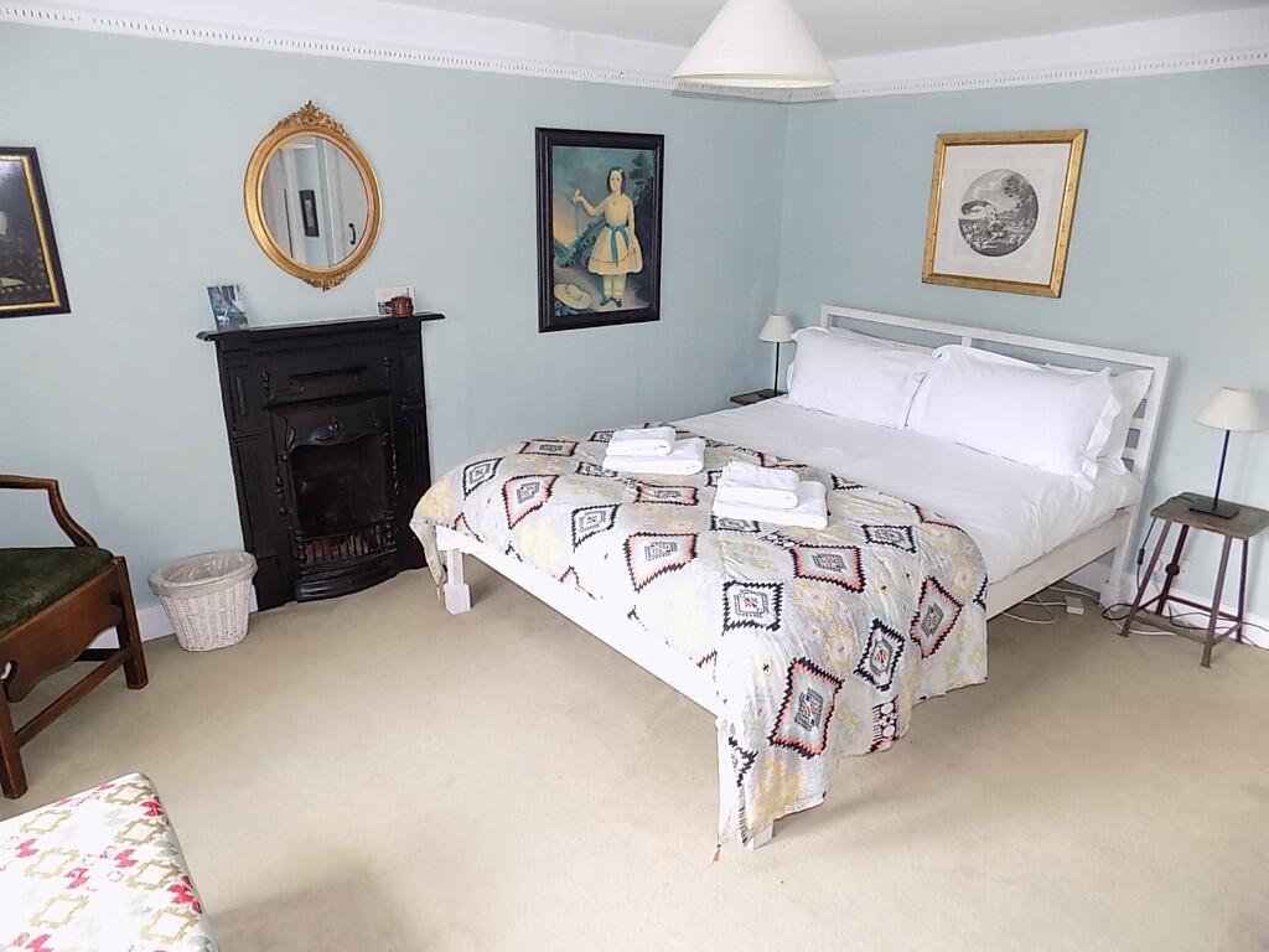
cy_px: 476
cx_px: 634
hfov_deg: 73.9
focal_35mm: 23
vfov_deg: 58.9
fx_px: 843
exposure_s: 1/30
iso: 180
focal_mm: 4
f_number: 3.1
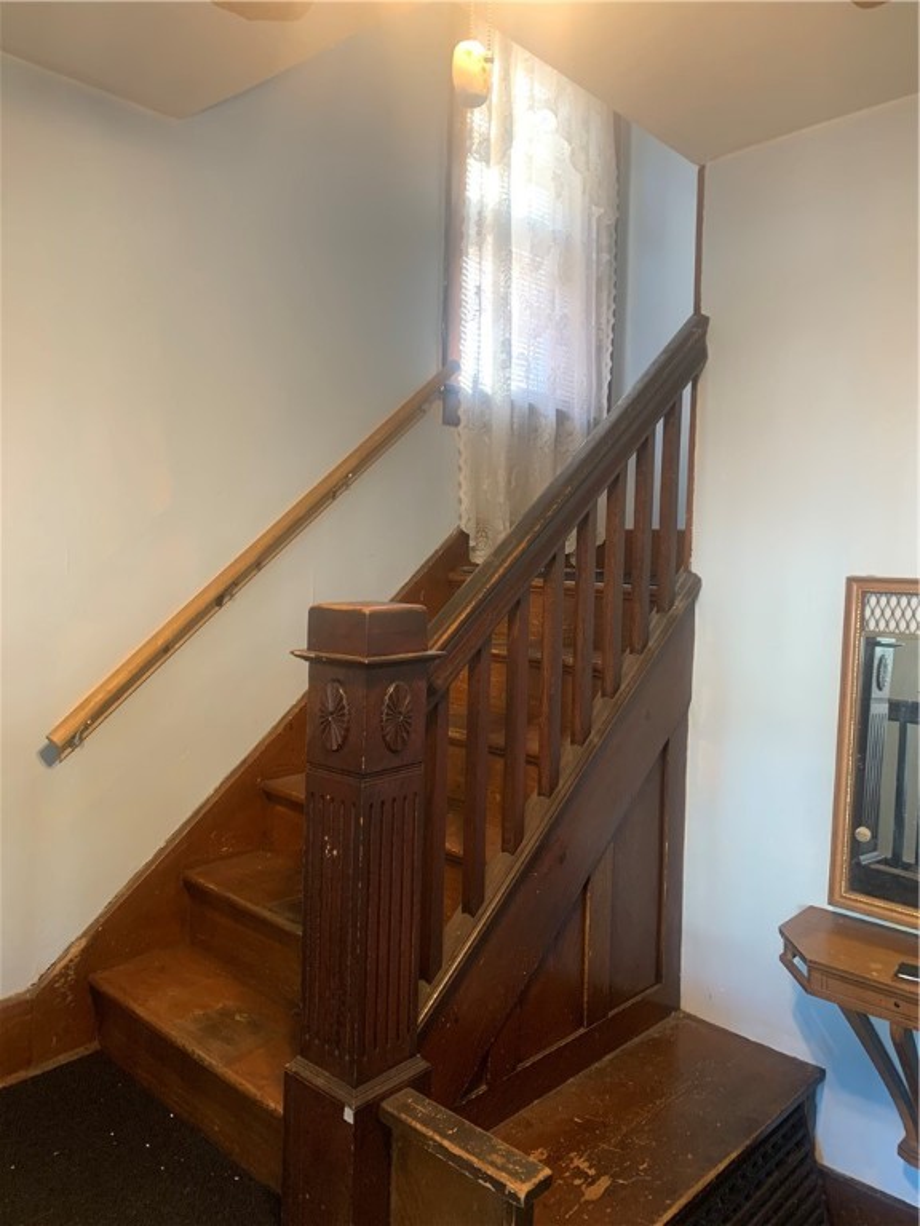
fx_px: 921
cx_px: 460
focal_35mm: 26
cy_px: 613
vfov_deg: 67.3
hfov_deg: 53.1
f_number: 1.8
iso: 250
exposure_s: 1/60
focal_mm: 4.25
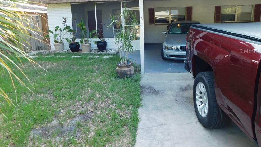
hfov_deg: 71.9
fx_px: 180
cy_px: 51
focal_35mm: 26
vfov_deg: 43.8
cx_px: 129
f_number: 3
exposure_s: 1/100
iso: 125
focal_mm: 4
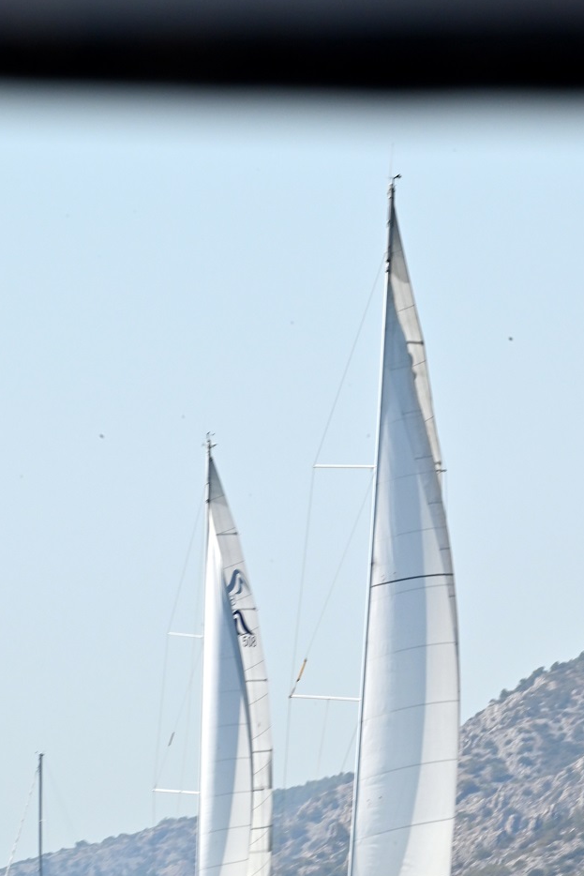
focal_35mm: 482
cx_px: 325
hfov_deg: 2.9
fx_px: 11723
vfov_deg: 4.3
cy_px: 548
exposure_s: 1/320
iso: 800
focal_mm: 300
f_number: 29
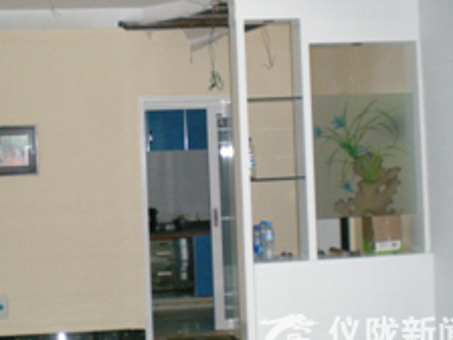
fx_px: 890
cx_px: 170
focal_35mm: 68
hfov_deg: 28.5
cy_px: 117
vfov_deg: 21.5
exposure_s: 1/60
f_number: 3.1
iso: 513
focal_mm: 6.3
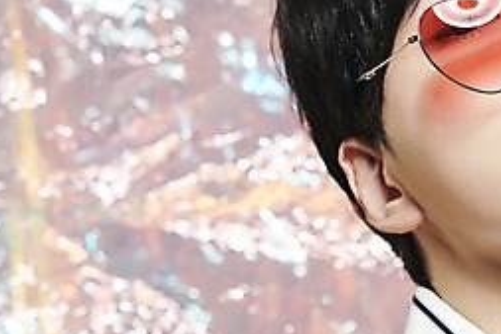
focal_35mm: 390
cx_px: 409
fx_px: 5430
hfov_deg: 5.3
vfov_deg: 3.5
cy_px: 172
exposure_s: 1/125
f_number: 5.6
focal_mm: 165
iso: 64
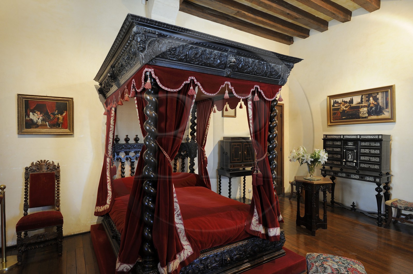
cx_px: 206
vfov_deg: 61.8
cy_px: 137
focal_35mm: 20
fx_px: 229
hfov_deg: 84.0
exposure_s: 1
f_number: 11
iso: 200
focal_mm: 20
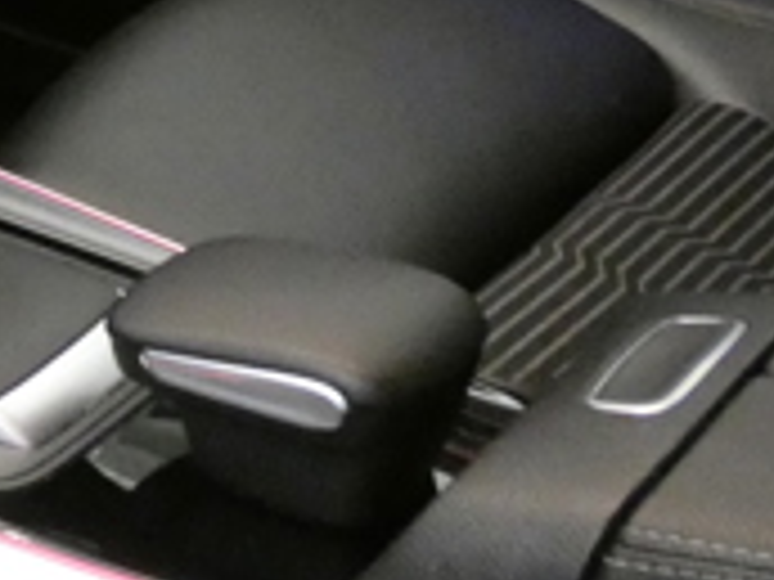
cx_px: -747
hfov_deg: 10.3
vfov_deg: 8.2
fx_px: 3958
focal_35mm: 177
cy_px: -328
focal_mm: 6.8
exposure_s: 1/25
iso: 1600
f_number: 3.5
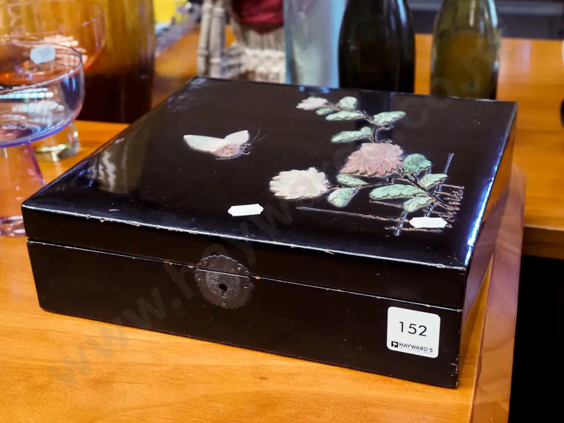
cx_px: 284
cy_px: 209
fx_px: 831
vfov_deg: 28.6
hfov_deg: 37.5
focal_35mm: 51
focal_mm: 25
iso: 2500
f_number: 5.6
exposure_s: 1/40
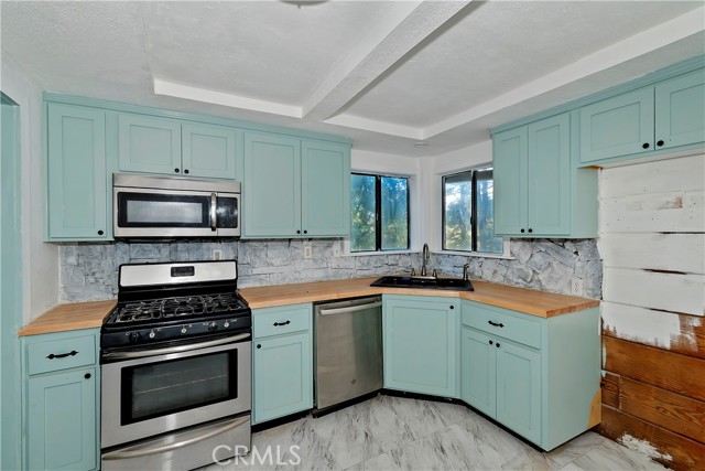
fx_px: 294
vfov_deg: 77.4
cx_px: 352
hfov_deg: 100.4
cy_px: 236
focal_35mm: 15
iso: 400
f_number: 8
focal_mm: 10
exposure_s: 1/30
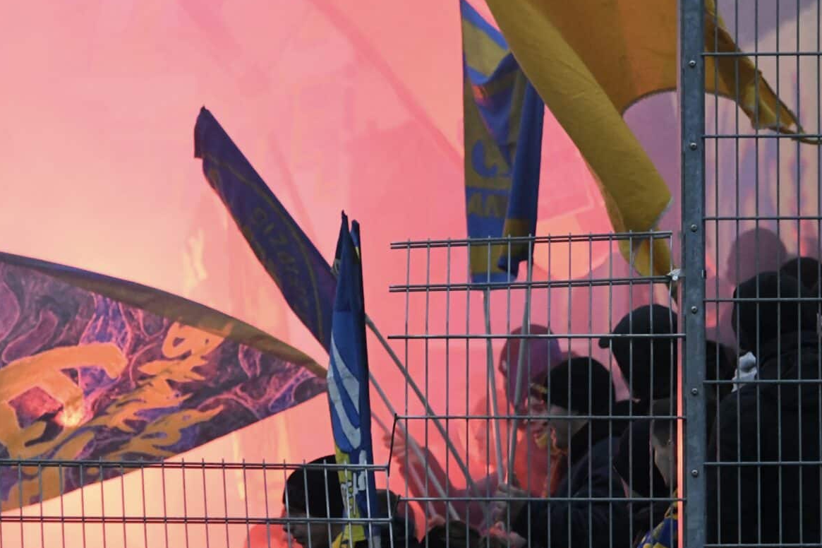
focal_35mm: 510
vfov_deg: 2.7
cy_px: 464
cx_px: 607
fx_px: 11641
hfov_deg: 4.0
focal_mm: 290
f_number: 5.6
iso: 8000
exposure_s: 1/1600
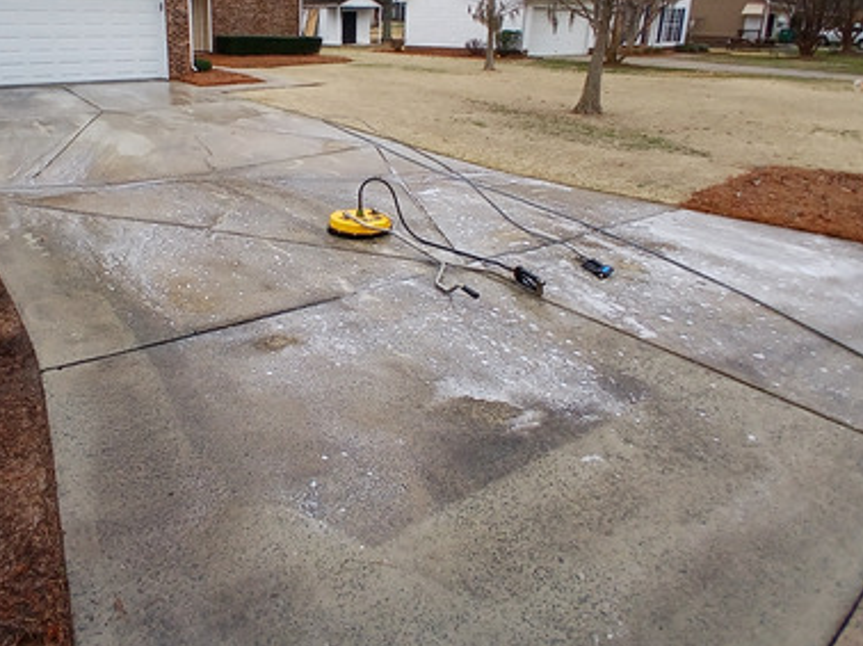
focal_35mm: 24
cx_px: 291
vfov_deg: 55.5
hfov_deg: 69.7
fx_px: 598
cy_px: 210
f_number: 2.2
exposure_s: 1/441
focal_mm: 1.4
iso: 50
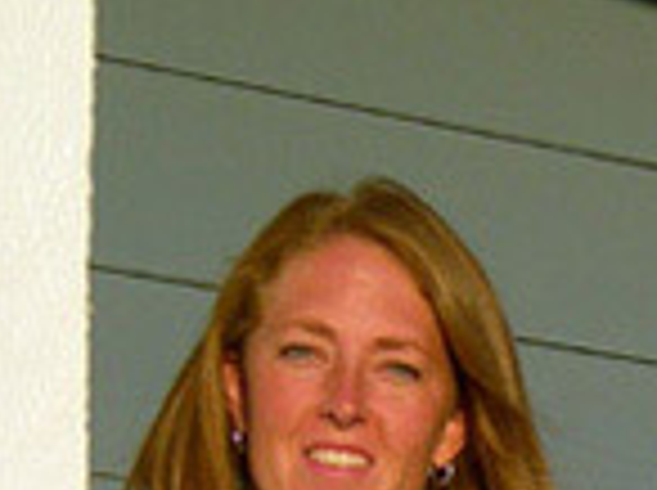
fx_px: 6613
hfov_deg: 5.6
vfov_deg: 4.2
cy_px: 861
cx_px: 1134
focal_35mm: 349
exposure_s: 1/322
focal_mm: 17
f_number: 4
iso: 50
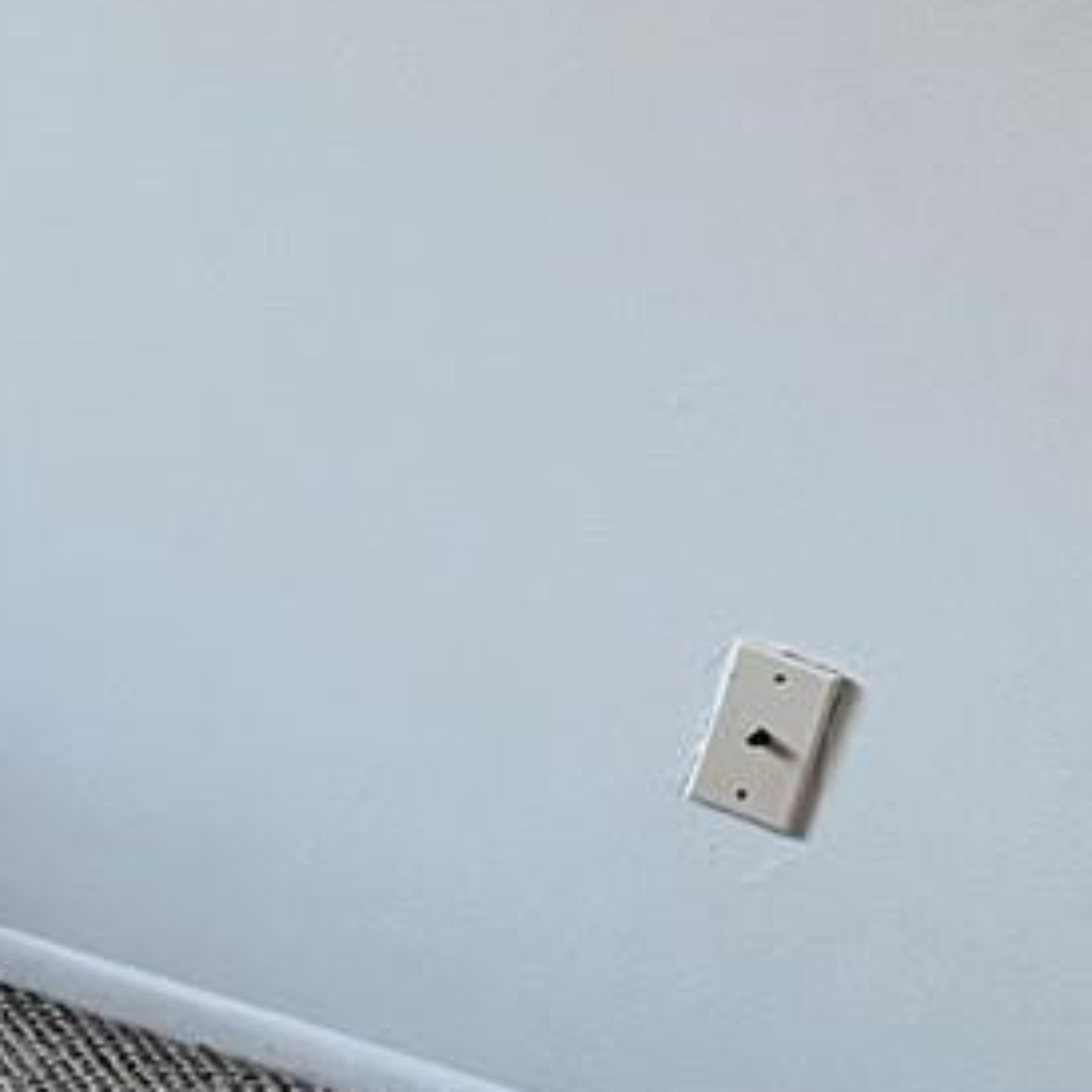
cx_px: -1618
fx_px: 4783
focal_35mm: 134
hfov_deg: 10.8
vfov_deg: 13.0
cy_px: 865
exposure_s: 1/60
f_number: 1.5
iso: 125
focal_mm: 5.7
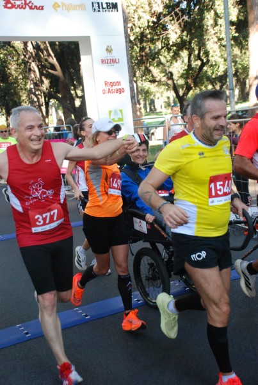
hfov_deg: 28.2
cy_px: 192
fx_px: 513
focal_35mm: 48
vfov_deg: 41.0
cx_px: 129
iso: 1000
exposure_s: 1/320
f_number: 4.2
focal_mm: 32
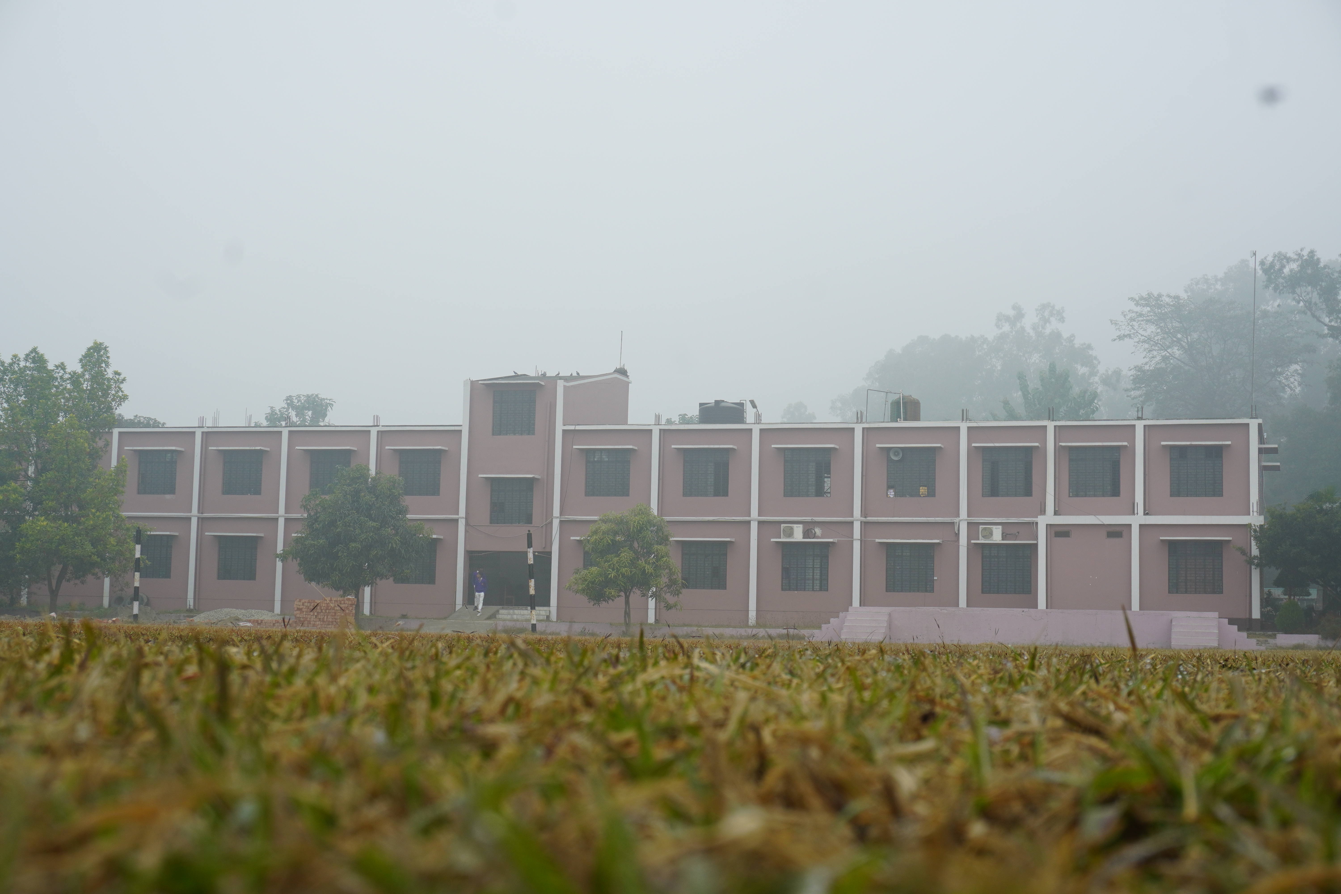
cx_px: 670
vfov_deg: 27.3
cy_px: 447
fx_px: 1844
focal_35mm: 50
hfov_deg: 40.0
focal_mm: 33
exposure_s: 1/125
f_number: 11
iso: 100
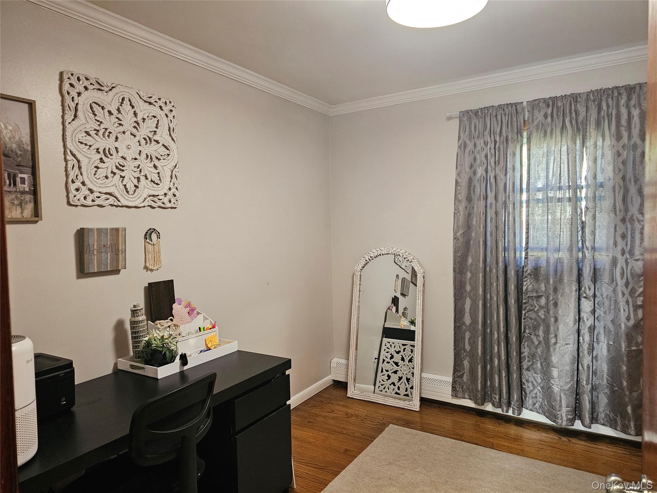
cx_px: 328
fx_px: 437
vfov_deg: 58.9
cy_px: 246
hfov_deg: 73.9
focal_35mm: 23
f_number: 1.7
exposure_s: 1/120
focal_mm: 6.3
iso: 800
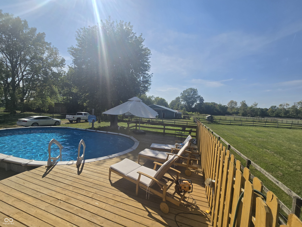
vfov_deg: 89.9
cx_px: 151
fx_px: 113
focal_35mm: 13
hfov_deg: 106.2
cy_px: 114
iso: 50
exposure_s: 1/4210
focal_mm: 2.2
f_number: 2.2
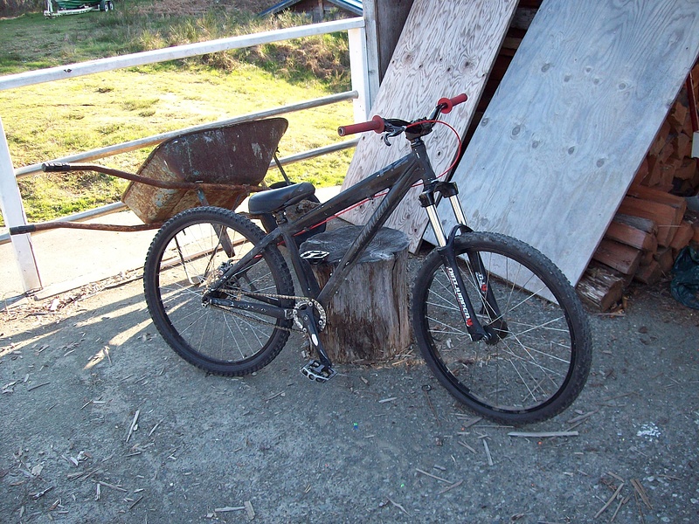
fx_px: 727
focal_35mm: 36
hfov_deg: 51.4
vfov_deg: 39.7
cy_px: 262
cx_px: 350
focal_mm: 6
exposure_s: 1/108
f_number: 2.7
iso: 80
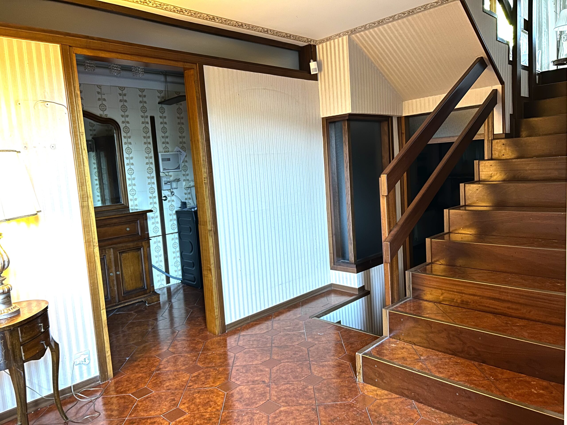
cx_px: 284
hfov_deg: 67.3
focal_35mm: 26
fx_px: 426
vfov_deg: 53.1
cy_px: 212
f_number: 1.5
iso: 1000
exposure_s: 1/17
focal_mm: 5.7
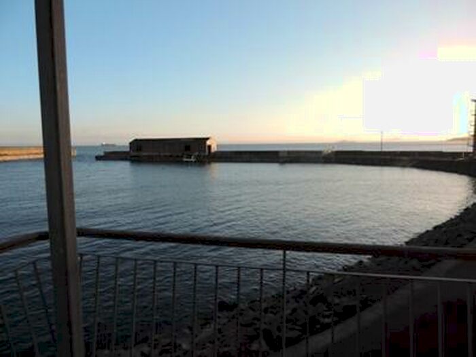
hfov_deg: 71.6
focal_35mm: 24
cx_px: 238
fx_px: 330
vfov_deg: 56.8
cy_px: 178
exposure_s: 1/320
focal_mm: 4.3
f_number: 3
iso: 80
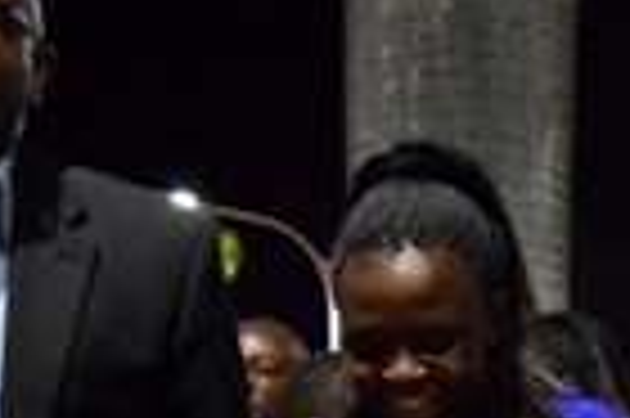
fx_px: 2884
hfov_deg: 12.1
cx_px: 814
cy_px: 766
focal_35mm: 165
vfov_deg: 8.0
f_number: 4
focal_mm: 24
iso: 6400
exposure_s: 1/60
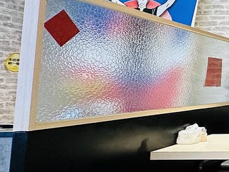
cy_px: 55
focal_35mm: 50
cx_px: 372
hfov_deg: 25.0
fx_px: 331
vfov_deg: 28.9
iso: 250
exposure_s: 1/60
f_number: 2.2
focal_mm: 2.22
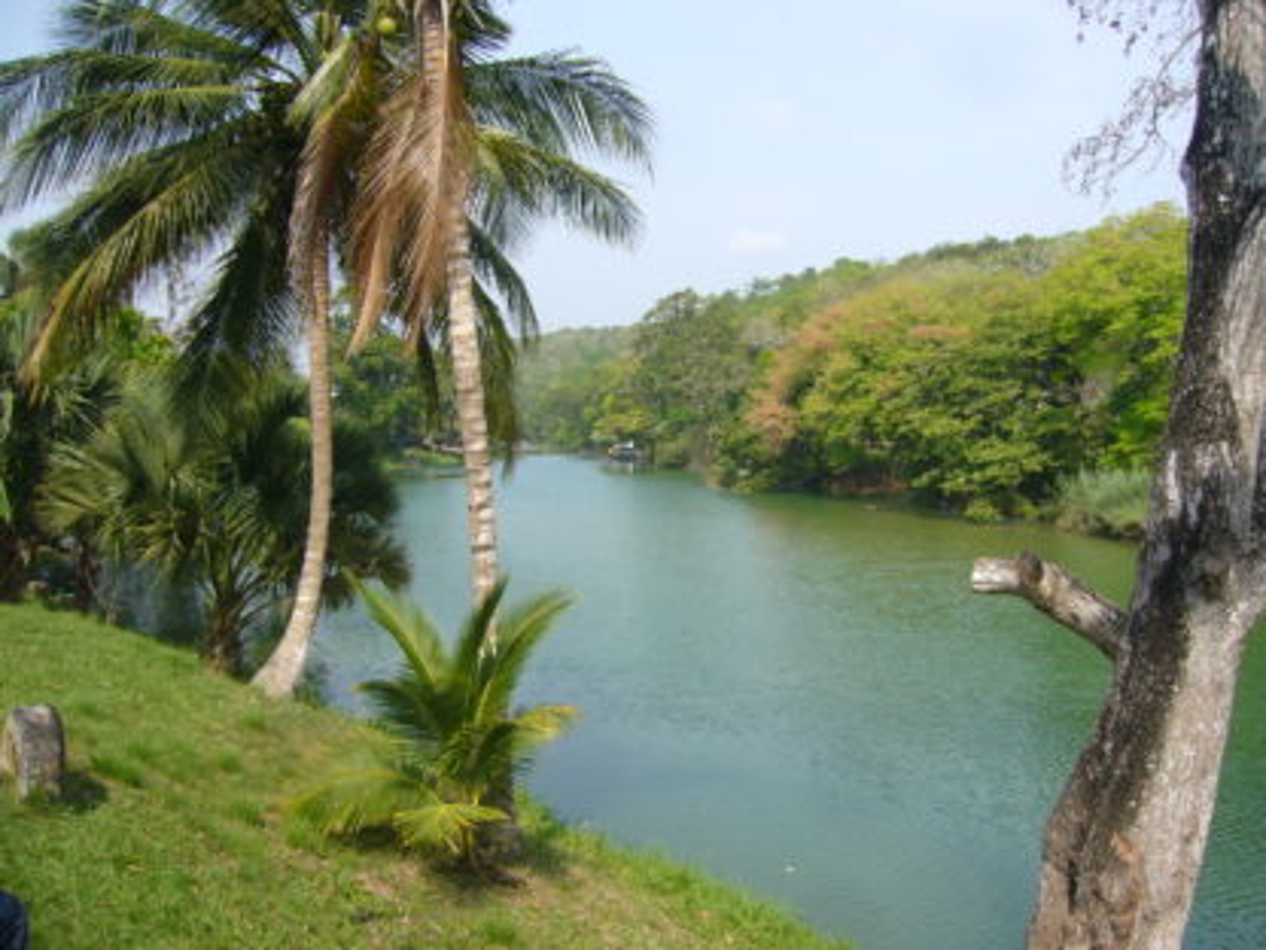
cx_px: 633
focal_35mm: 35
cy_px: 475
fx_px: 1280
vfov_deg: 40.7
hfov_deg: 52.6
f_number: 5.6
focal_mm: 5.8
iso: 100
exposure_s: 1/400
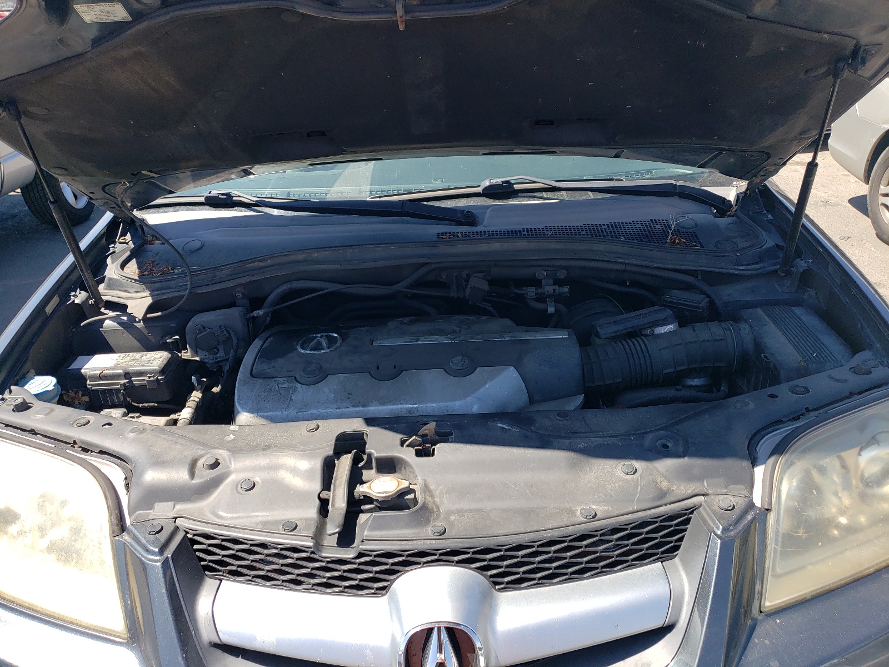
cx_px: 444
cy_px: 334
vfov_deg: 53.1
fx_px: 668
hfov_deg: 67.3
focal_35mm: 26
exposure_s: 1/1111
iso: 50
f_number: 1.5
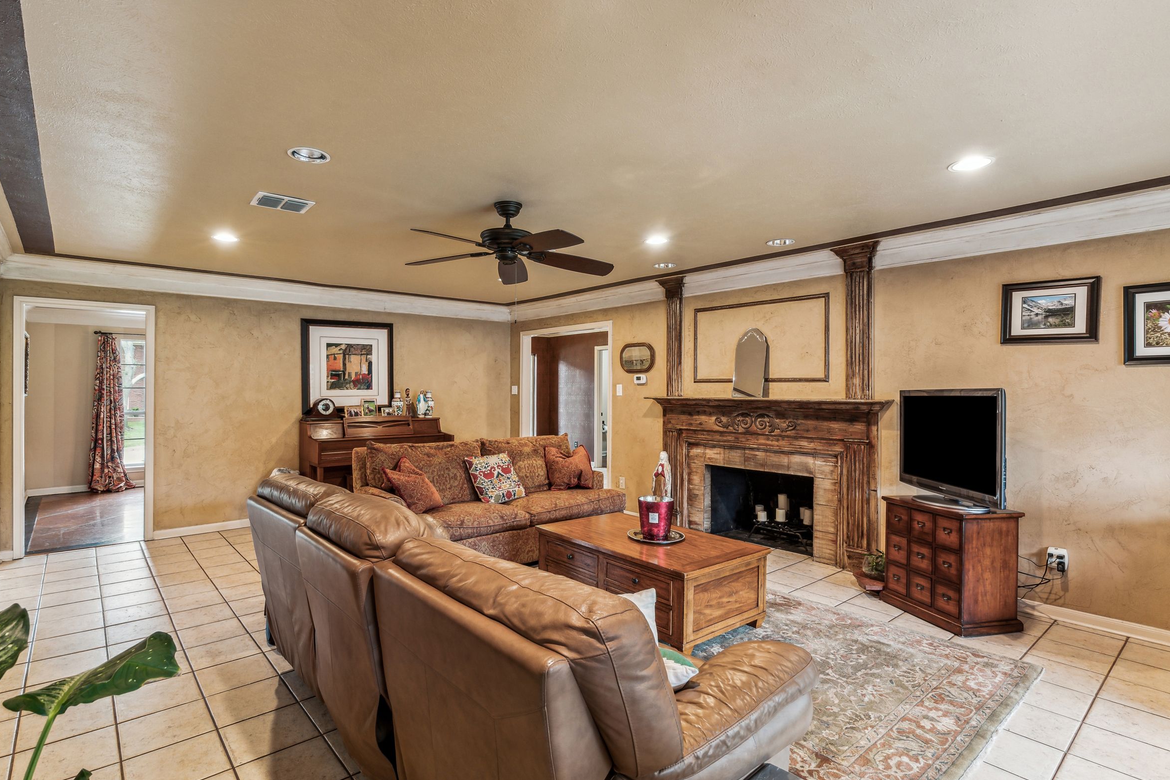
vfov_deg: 70.4
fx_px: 552
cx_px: 551
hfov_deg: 93.2
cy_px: 383
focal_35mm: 17
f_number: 9
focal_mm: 16
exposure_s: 1/2.5
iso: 250
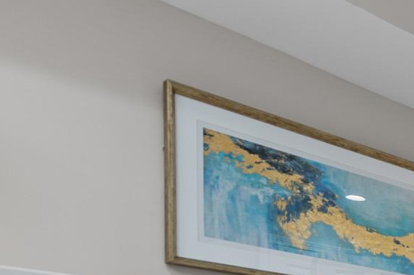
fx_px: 655
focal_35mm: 57
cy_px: 430
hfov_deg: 24.7
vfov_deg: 20.0
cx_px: 658
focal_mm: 16
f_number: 8
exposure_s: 1/13
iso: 100
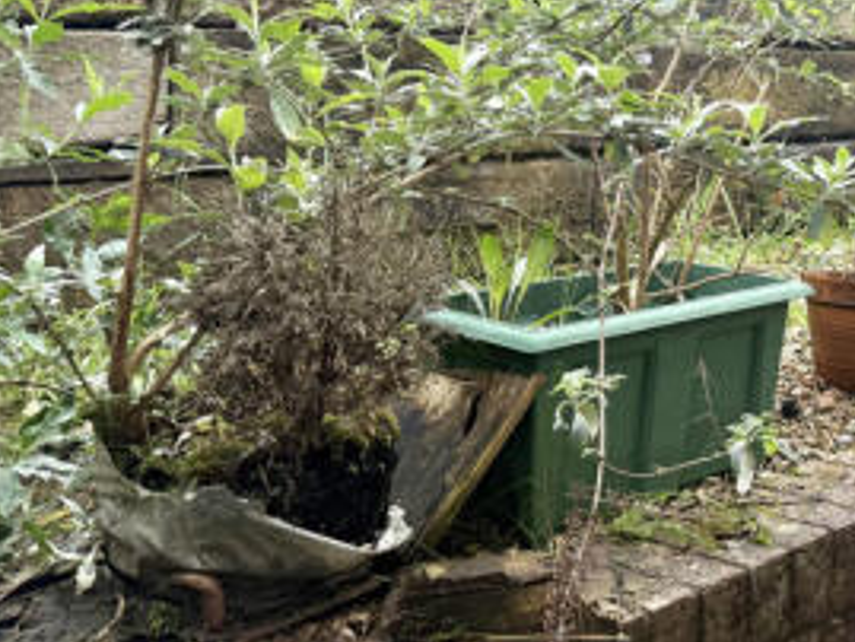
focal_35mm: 52
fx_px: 1285
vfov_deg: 27.1
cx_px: 869
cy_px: 68
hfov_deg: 33.4
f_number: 1.78
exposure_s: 1/979
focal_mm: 6.76
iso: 100
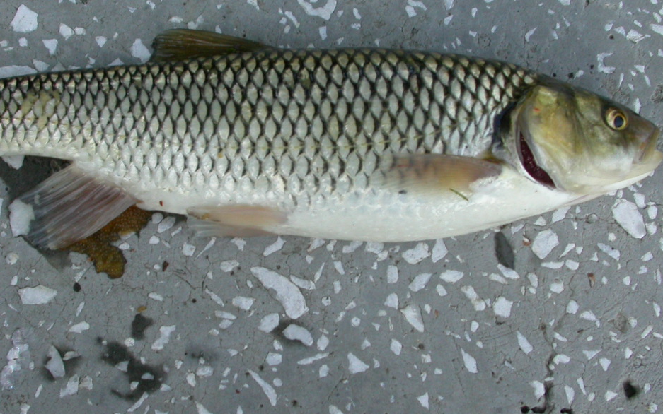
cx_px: 277
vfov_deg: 23.6
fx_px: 994
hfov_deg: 36.8
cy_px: 187
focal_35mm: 55
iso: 100
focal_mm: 7.85
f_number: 4.7
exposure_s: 1/64.8
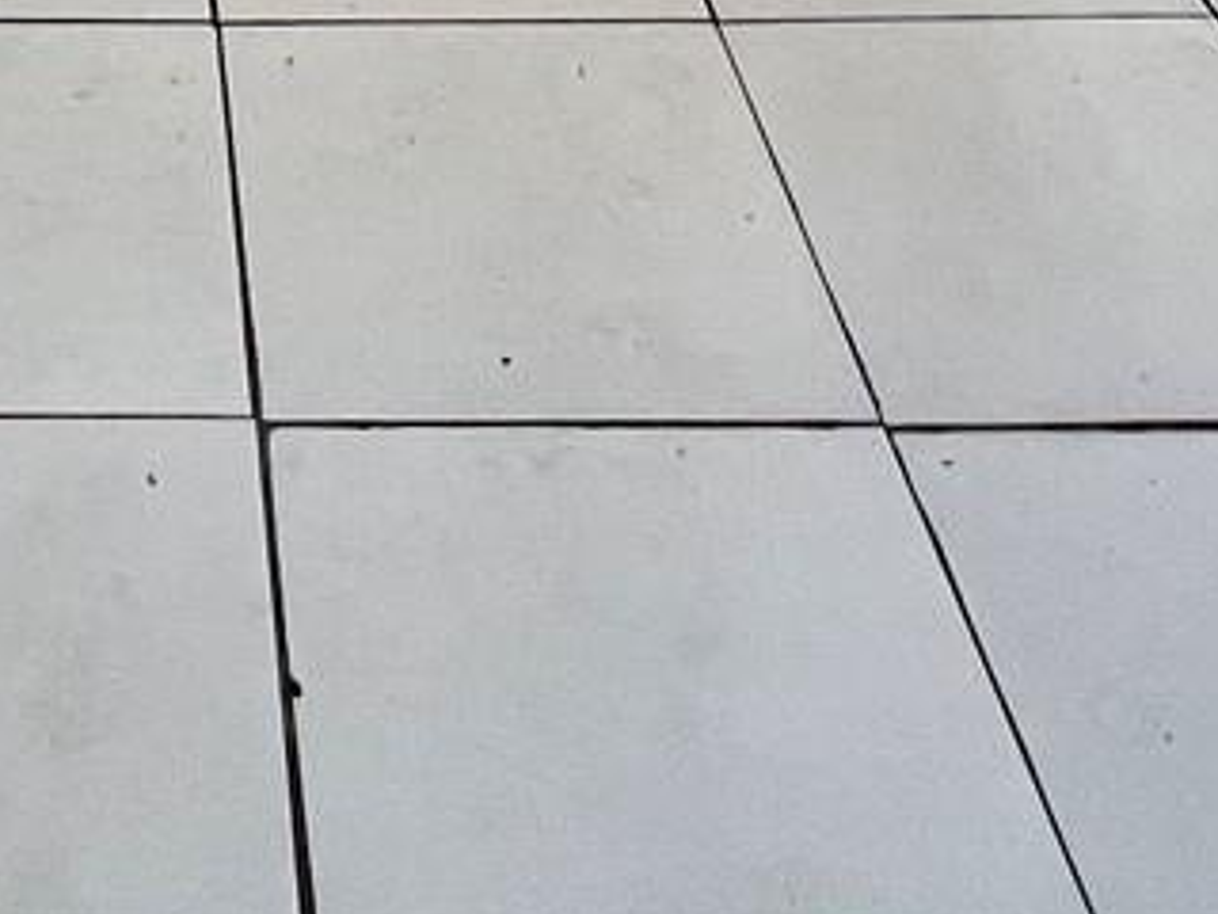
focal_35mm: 65
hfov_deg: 28.1
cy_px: -1348
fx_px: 2287
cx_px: 19
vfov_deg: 14.2
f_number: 1.8
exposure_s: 1/60
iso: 200
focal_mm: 1.57
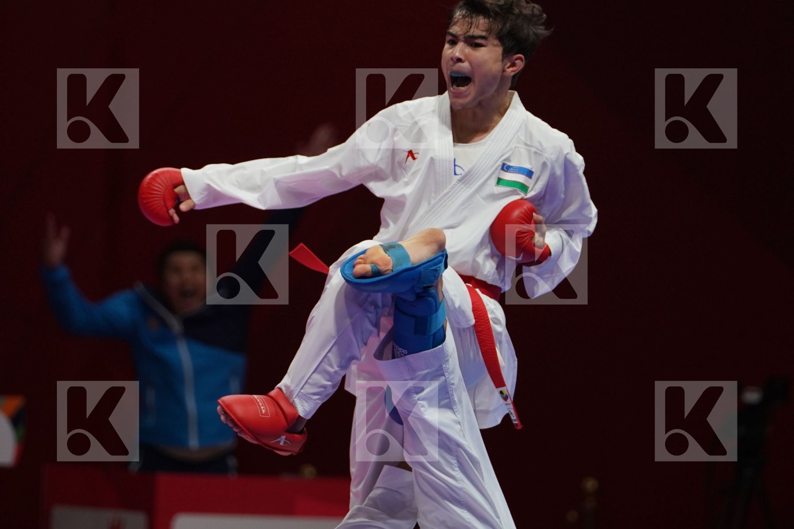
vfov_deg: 4.0
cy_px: 264
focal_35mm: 340
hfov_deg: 6.1
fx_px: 7498
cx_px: 397
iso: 1600
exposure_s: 1/1000
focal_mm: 227
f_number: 4
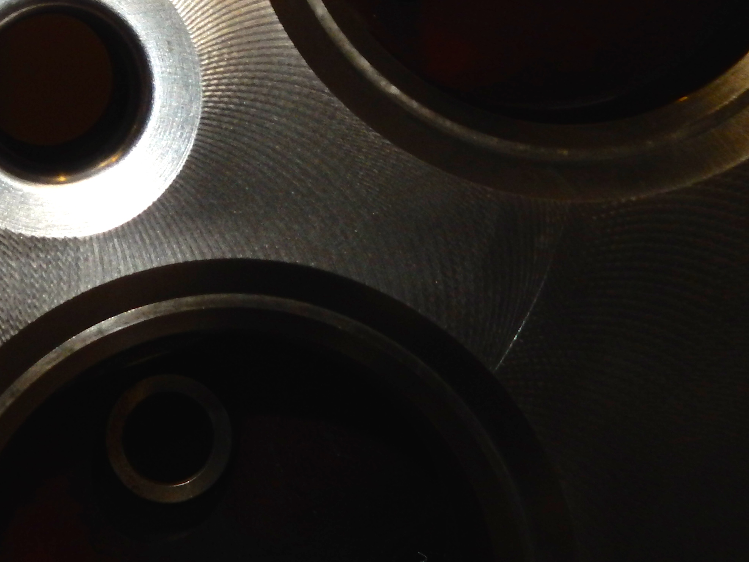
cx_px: 112
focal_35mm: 70
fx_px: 1515
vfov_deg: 20.3
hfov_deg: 27.0
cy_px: -19
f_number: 4
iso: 200
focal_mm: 5.4
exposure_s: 1/30
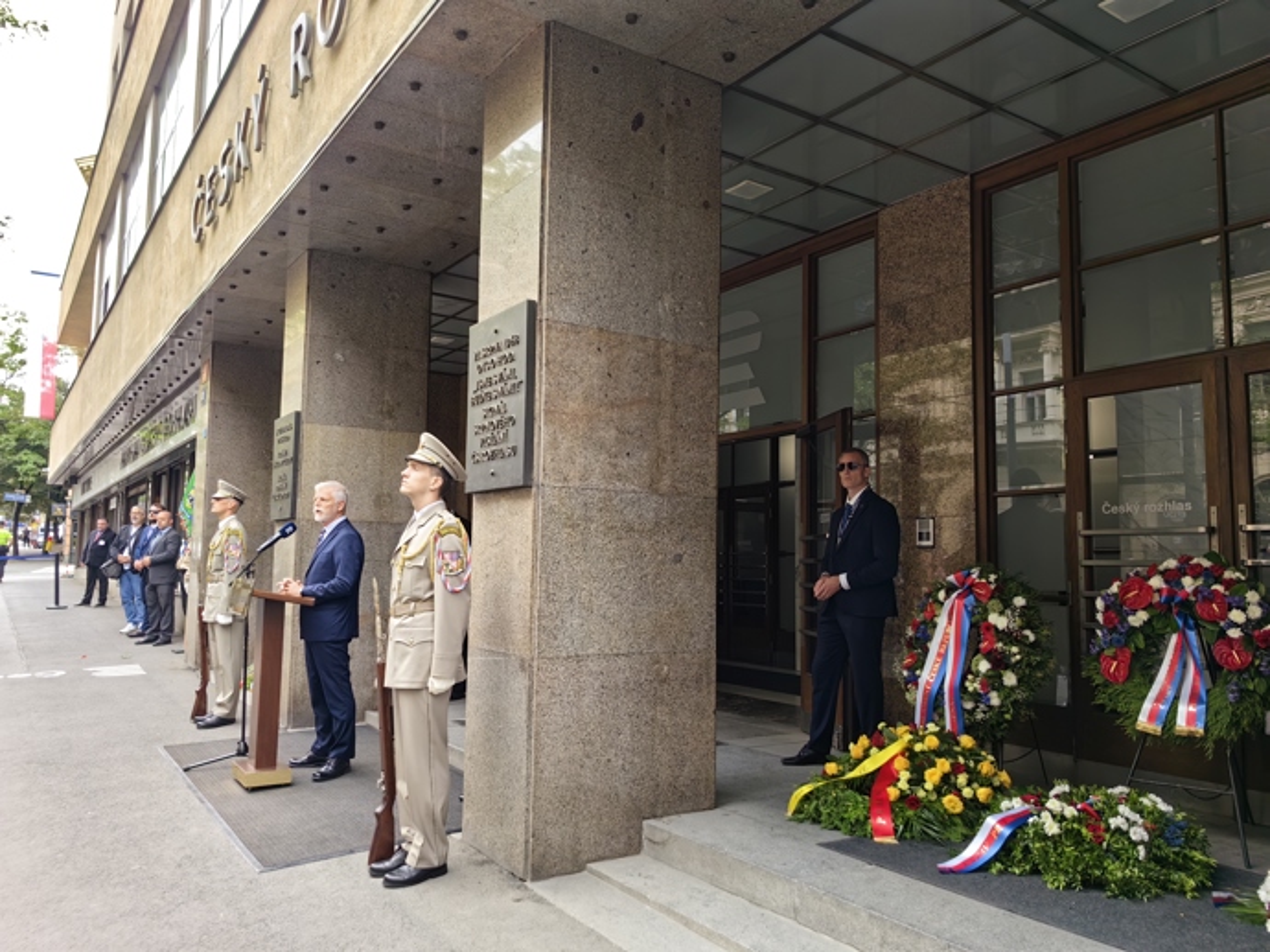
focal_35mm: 26
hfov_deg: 67.3
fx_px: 954
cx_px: 635
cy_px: 476
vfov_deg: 53.0
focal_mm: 5.75
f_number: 2
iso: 50
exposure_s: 1/354
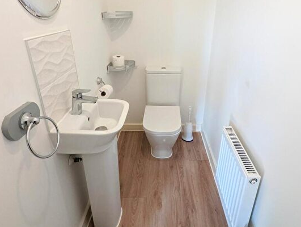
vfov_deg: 62.5
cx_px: 164
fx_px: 183
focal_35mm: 21
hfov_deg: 78.7
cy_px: 83
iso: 231
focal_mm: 2.35
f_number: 2.2
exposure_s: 1/100
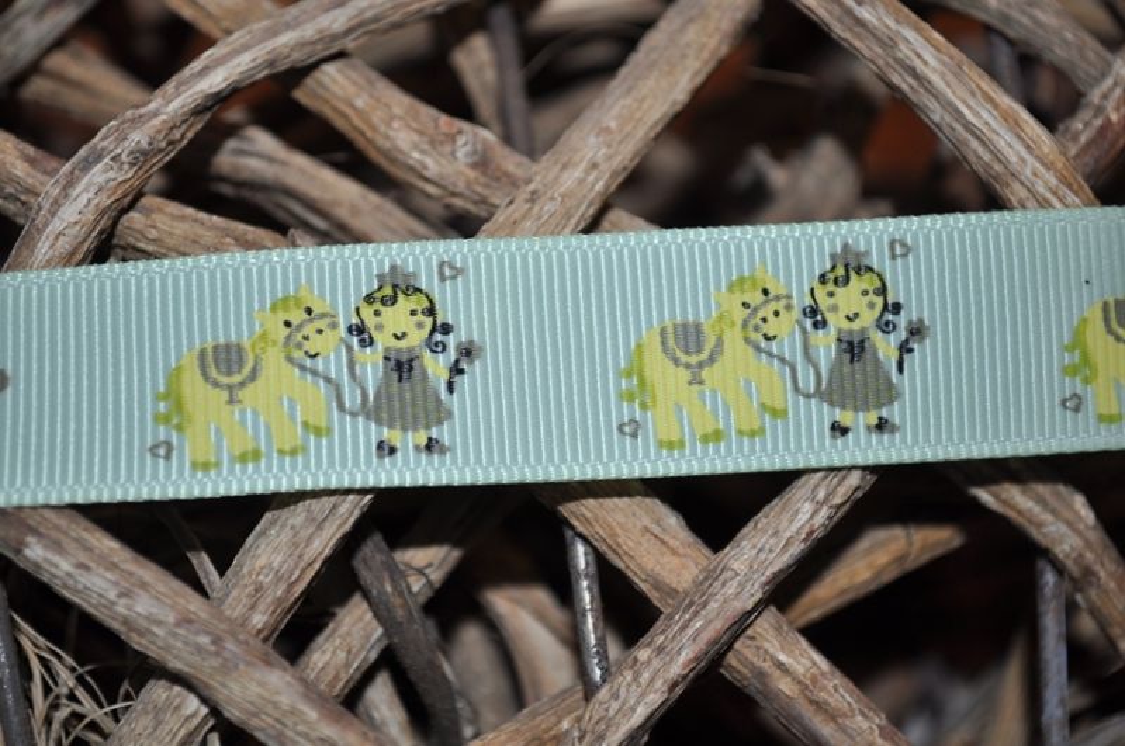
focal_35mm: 69
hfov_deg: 29.3
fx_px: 2153
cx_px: 562
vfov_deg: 19.7
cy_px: 373
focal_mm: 46
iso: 200
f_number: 5.3
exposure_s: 1/60
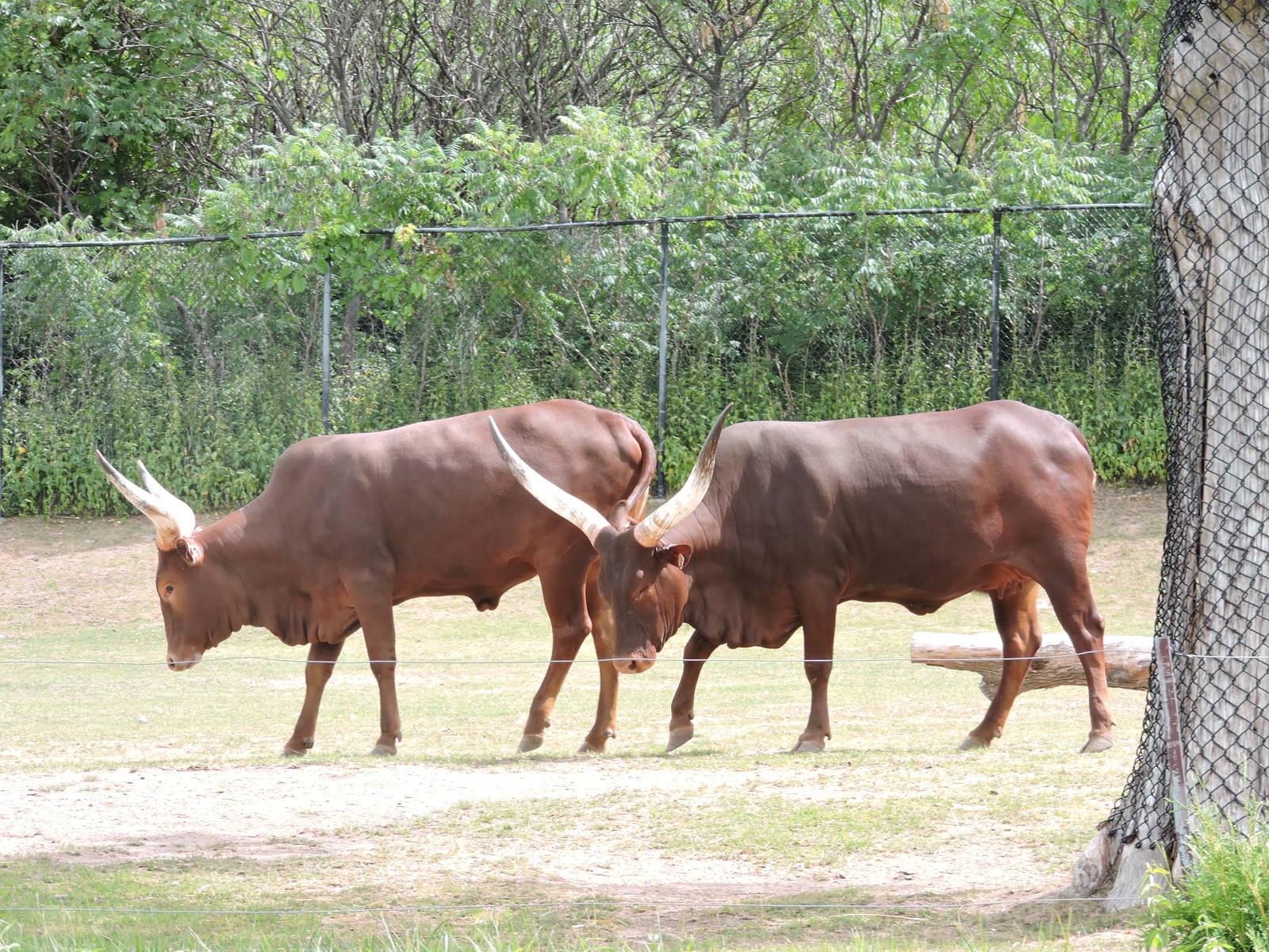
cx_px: 634
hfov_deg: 10.7
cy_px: 476
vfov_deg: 8.0
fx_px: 6782
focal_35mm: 185
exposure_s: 1/125
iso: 100
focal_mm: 33
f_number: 4.6
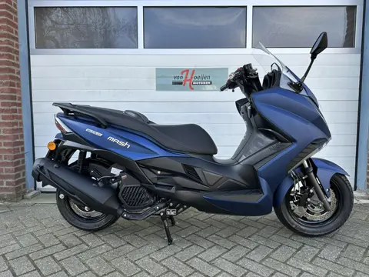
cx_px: 184
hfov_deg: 71.6
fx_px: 256
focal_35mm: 24
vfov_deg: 56.8
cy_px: 138
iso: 80
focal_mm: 6.86
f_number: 1.78
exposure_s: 1/879
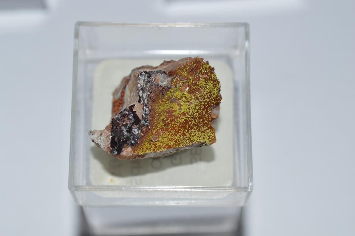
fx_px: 813
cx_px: 178
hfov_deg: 24.6
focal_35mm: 82
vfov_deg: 16.5
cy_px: 118
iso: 100
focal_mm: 55
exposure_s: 1/60
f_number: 8
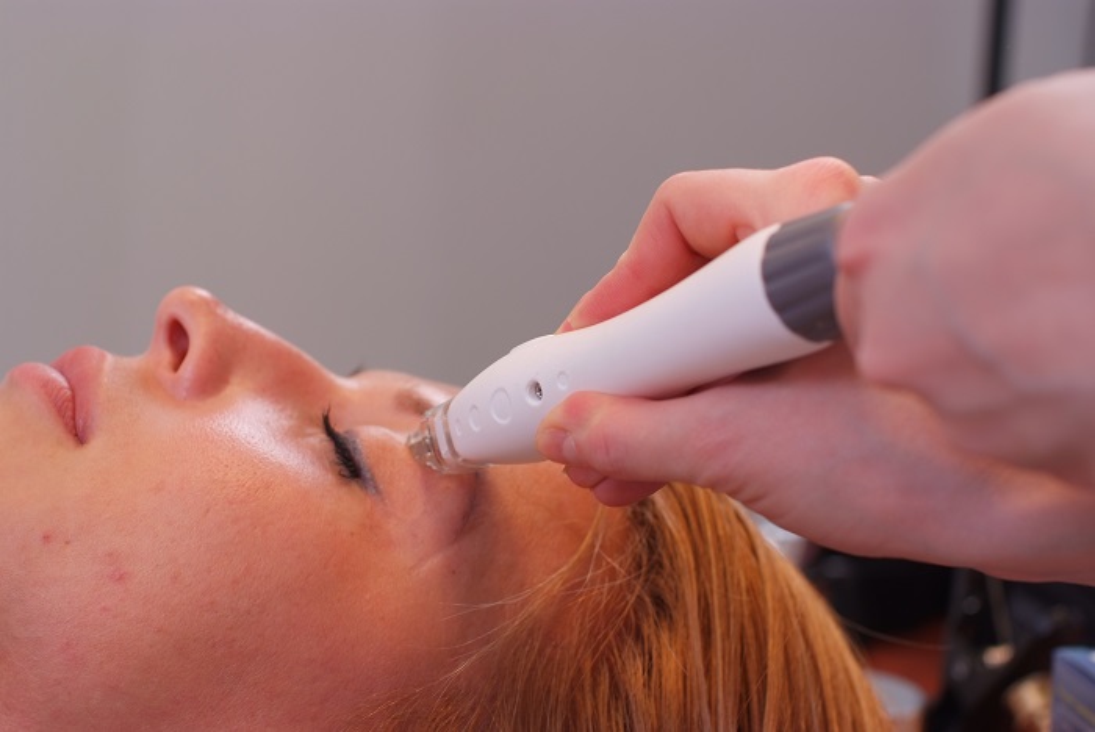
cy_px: 366
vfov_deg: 18.2
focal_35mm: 75
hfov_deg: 27.0
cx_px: 548
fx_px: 2283
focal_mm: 50
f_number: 4
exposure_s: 1/40
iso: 100
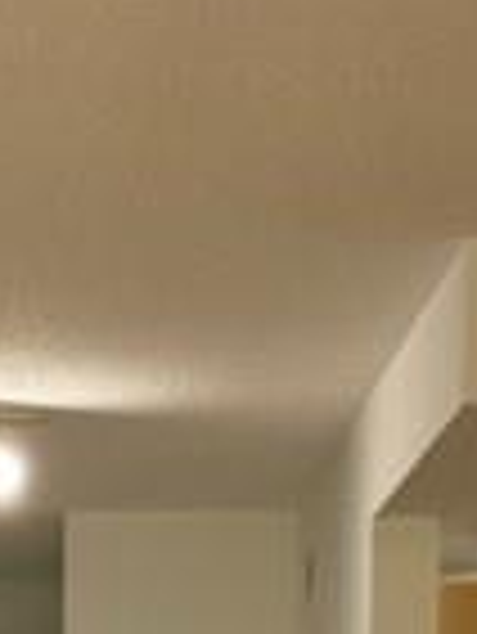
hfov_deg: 12.5
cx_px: 122
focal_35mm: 118
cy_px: 1322
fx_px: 2165
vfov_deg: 13.8
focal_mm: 5.1
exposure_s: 1/121
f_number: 1.6
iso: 100
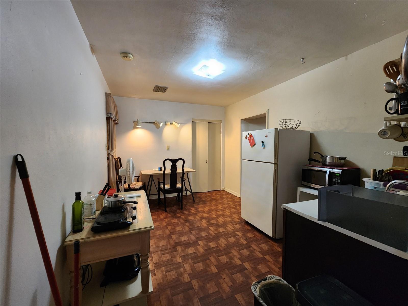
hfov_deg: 106.2
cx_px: 204
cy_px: 153
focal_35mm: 13
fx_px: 153
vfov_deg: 89.9
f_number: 2.2
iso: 320
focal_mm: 2.2
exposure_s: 1/30
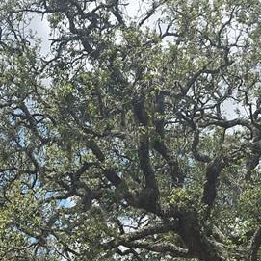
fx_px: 1024
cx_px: 62
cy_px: 428
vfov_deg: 13.4
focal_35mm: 120
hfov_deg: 14.5
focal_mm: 6.3
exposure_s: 1/746
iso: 12
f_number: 1.7
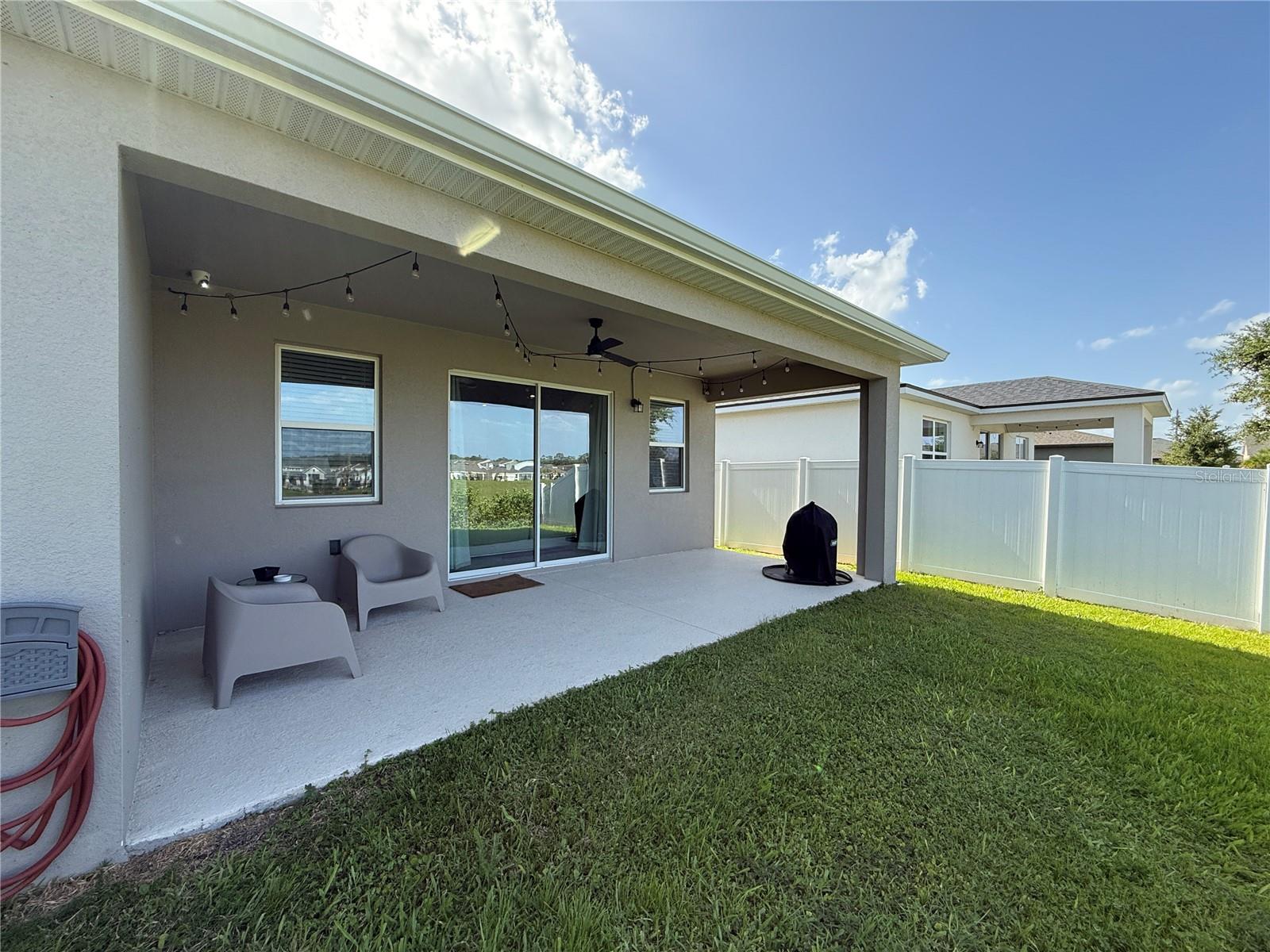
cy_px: 476
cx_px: 635
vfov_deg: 85.7
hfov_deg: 102.1
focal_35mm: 14
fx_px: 514
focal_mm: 2.22
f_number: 2.2
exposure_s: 1/638
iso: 64
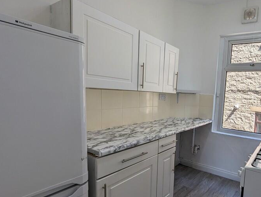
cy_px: 110
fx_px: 151
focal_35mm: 20
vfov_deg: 65.9
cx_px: 187
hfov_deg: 77.2
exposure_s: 1/172
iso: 40
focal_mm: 1.95
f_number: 2.2
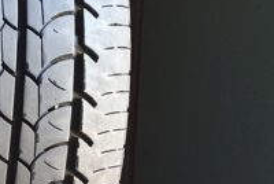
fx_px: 617
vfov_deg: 16.8
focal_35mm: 81
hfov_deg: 21.4
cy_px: 146
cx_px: -125
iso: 500
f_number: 1.5
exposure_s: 1/40
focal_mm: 4.32
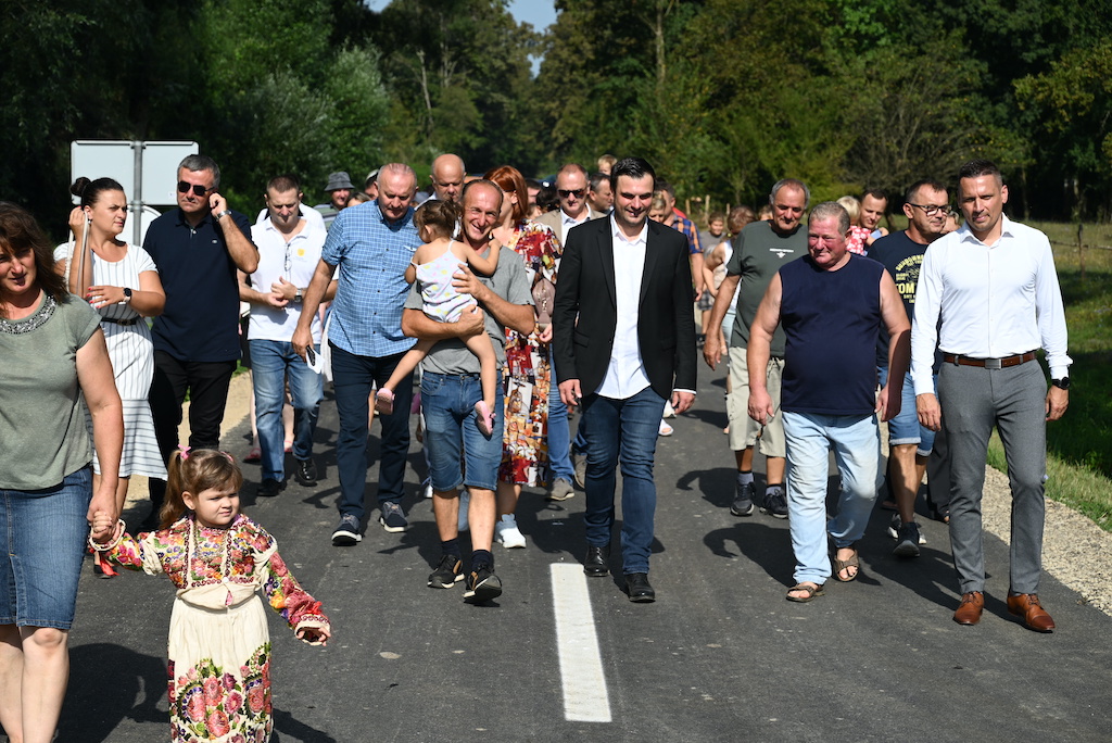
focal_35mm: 70
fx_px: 2163
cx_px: 556
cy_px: 372
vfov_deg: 19.5
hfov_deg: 28.8
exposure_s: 1/640
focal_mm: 70
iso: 100
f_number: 6.3
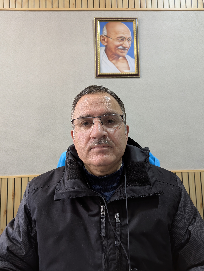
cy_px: 136
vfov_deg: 71.5
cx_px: 102
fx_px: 188
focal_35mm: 24
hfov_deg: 56.9
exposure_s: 1/100
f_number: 1.85
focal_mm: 6.81
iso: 524
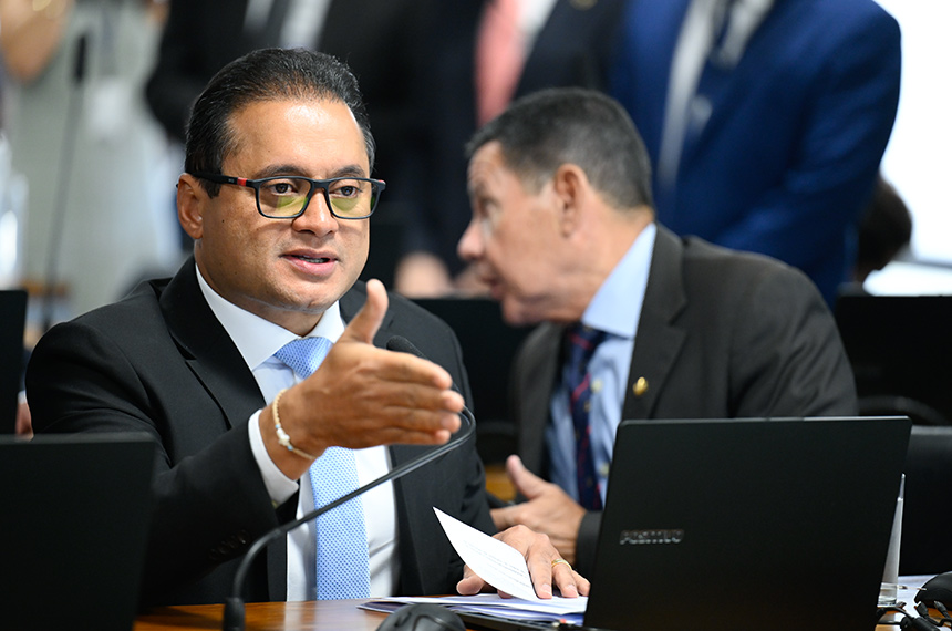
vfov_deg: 6.8
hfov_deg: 10.3
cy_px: 316
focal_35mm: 200
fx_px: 5279
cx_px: 476
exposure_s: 1/125
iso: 2500
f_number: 2.8
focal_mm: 200
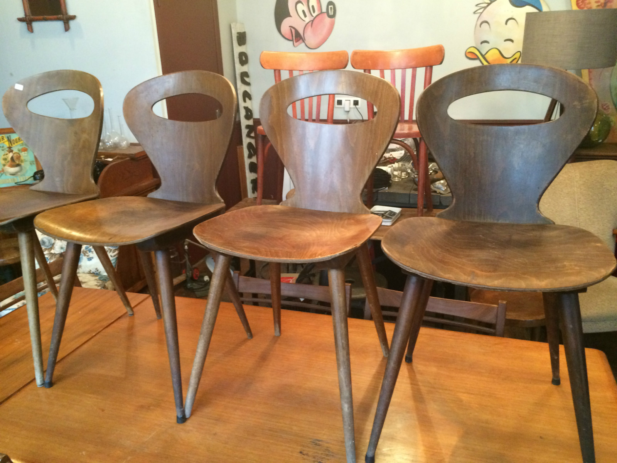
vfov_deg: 48.2
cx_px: 308
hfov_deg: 61.7
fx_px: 517
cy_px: 232
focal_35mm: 29
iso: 250
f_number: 2.2
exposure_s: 1/25
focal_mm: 4.15
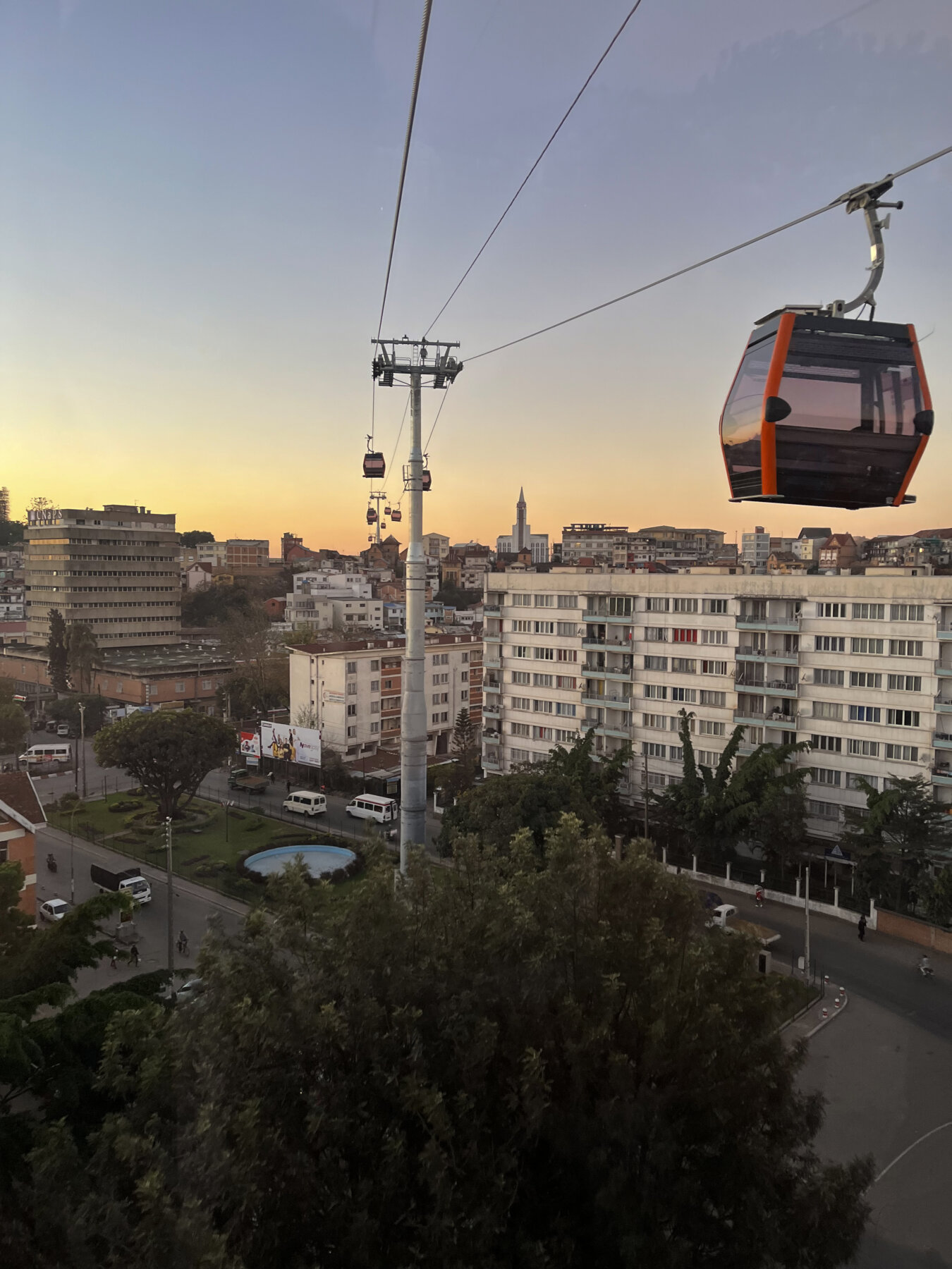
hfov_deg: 53.1
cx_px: 476
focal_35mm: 26
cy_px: 634
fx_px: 953
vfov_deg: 67.3
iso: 100
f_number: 1.6
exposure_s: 1/121
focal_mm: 5.1
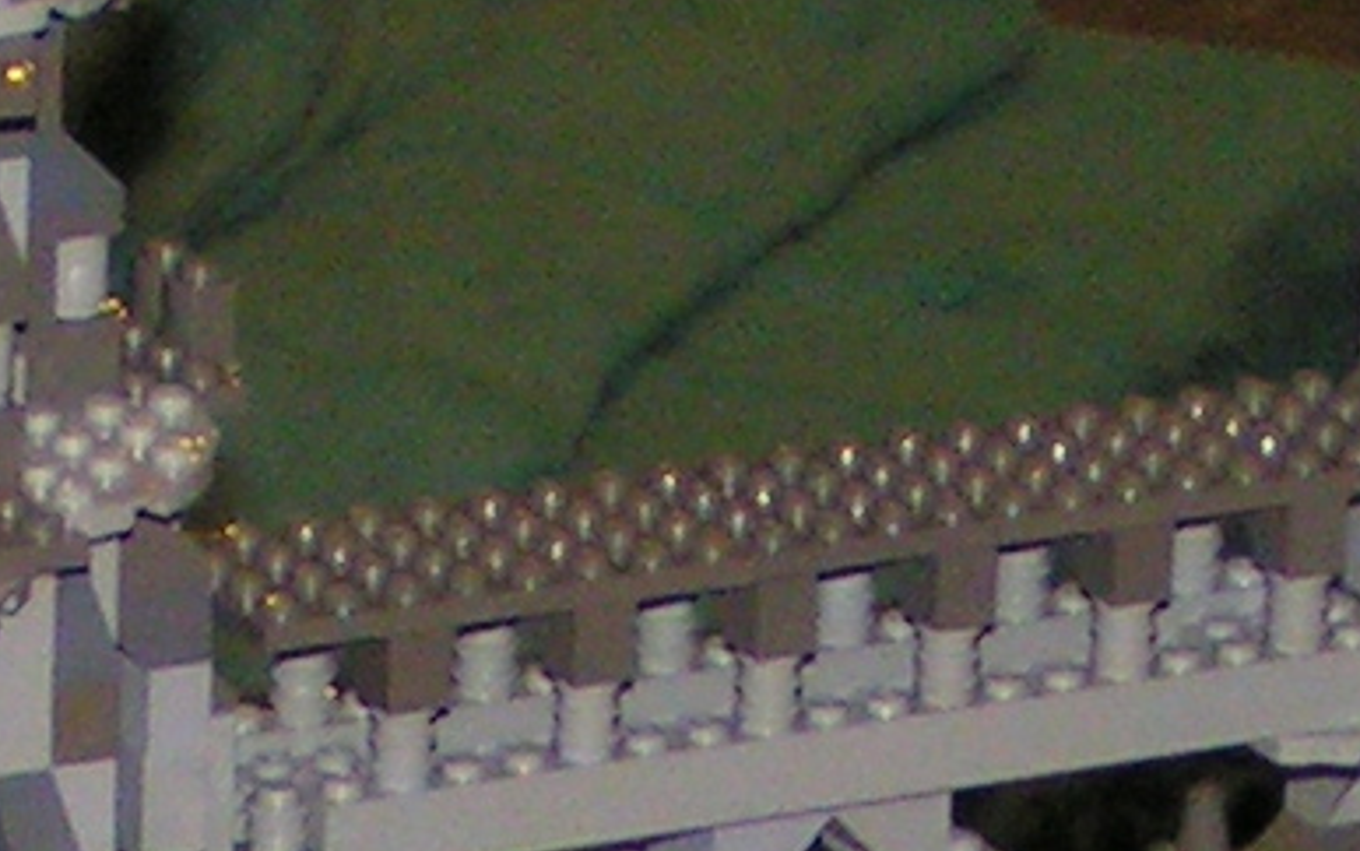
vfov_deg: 3.6
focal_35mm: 365
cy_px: 1621
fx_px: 13530
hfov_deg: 5.7
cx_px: 1223
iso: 200
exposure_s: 1/80
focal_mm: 10
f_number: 3.2
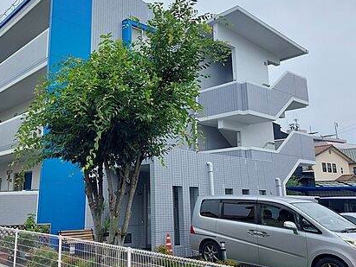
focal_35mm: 35
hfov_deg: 51.6
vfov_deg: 40.6
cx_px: 118
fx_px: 360
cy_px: 107
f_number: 1.8
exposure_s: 1/609
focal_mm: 5.23
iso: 25
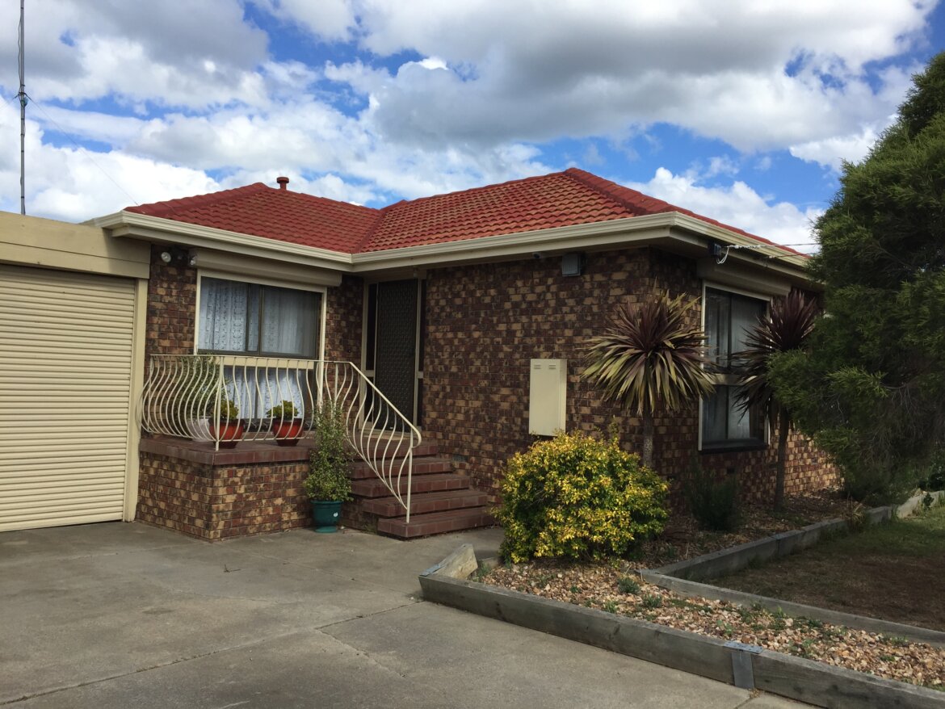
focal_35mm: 29
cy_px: 354
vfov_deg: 48.2
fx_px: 792
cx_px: 472
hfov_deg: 61.6
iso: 32
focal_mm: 4.15
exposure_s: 1/1721
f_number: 2.2
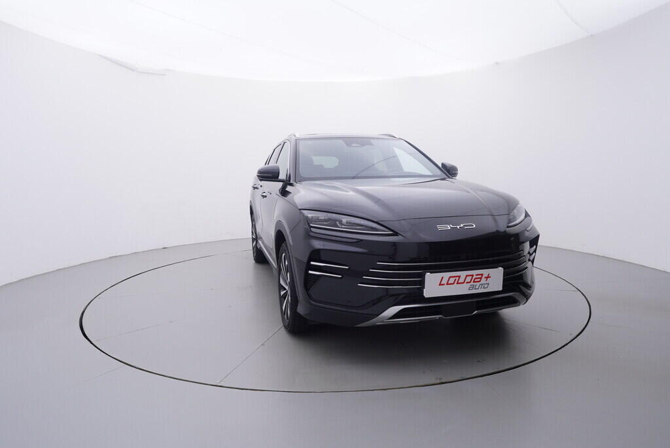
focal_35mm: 22
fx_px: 419
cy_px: 224
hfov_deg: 77.3
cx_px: 335
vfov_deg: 56.2
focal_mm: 15
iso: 200
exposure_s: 1/80
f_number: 5
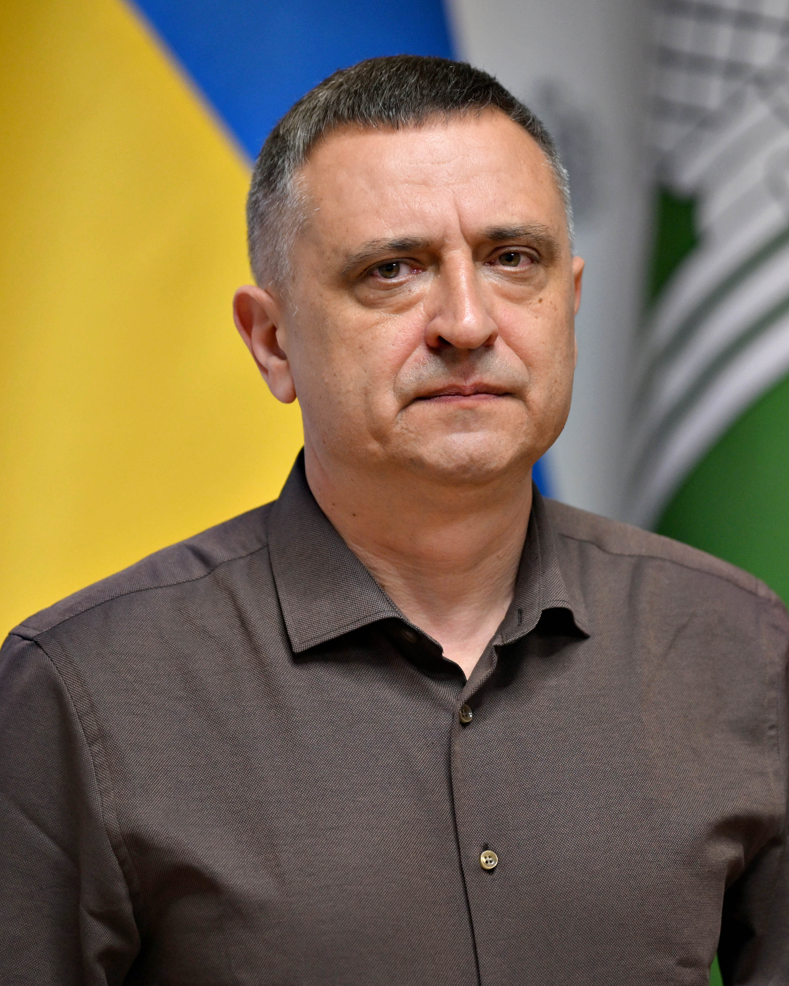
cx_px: 452
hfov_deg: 7.3
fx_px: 6188
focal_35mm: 212
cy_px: 494
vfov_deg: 9.1
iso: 1600
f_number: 2.8
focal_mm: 150
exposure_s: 1/320
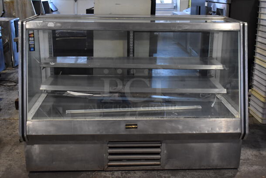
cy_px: 89
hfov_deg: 42.3
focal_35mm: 46
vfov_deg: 29.0
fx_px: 344
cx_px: 133
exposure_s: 1/125
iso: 2000
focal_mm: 31
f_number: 4.2
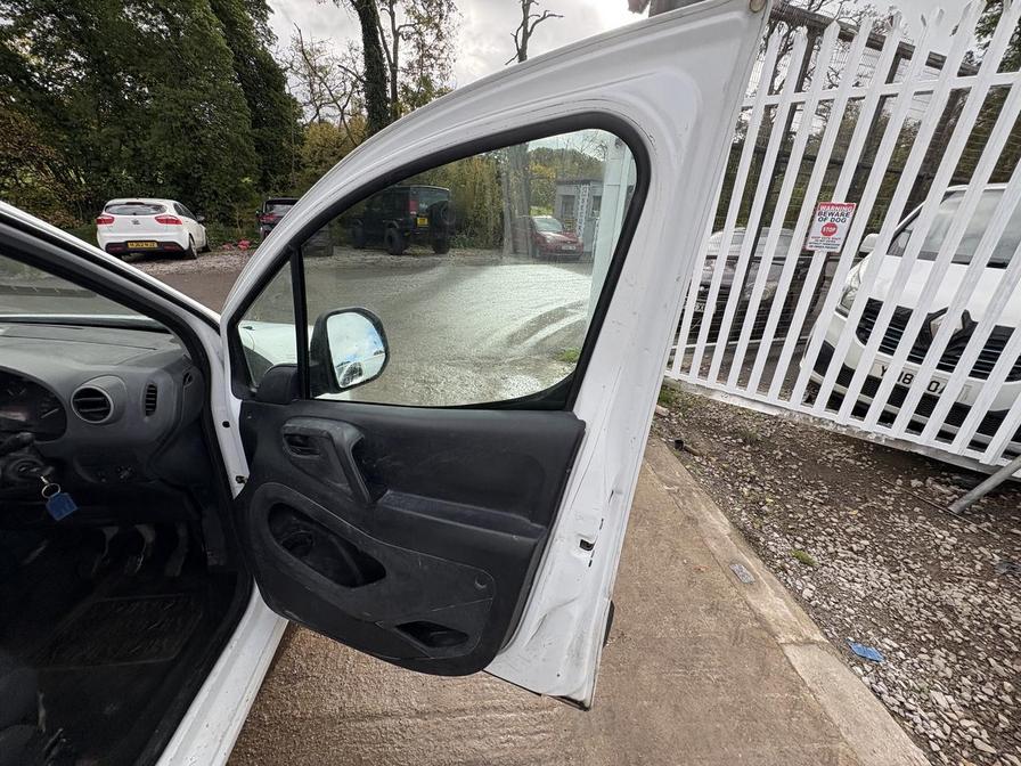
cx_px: 510
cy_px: 383
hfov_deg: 102.1
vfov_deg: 85.7
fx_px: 413
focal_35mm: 14
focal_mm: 2.22
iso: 40
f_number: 2.2
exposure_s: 1/529
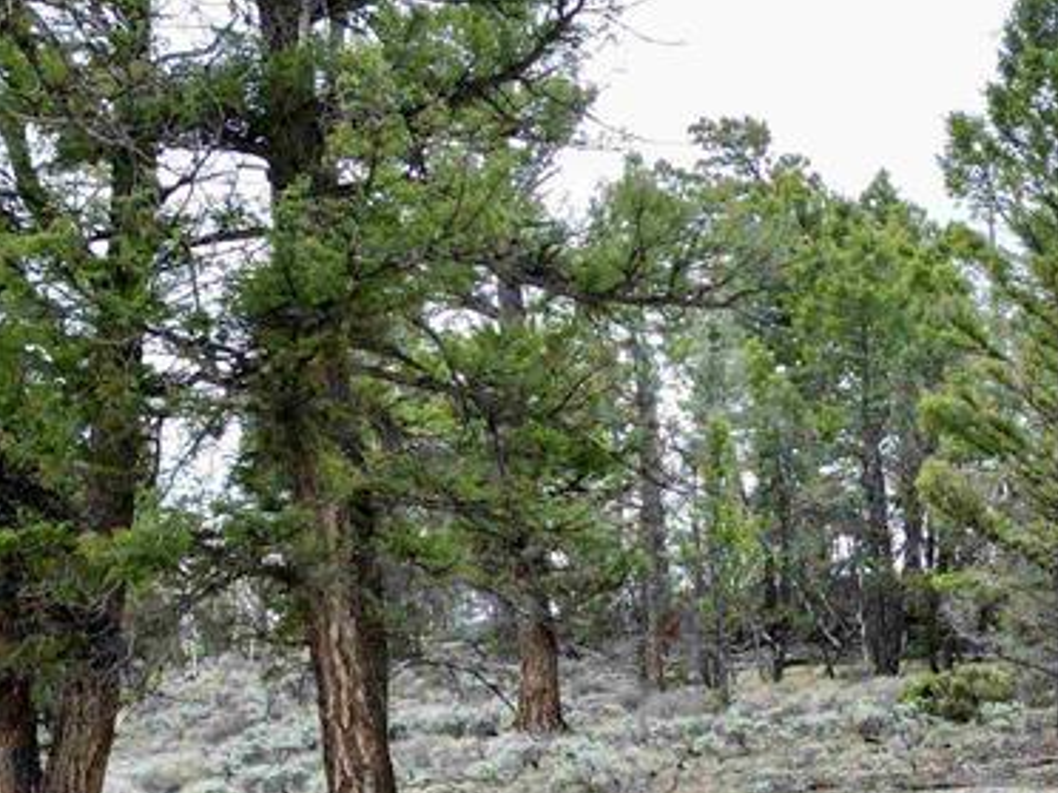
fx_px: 2017
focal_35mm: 66
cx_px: 771
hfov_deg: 29.0
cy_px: 884
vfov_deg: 21.1
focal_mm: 6.72
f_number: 1.7
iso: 200
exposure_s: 1/1000
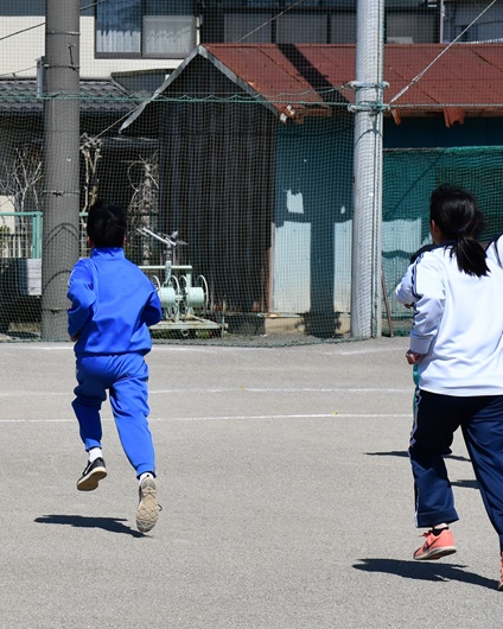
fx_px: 3163
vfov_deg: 11.4
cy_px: 315
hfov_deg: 9.1
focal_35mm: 170
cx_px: 132
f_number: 8
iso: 360
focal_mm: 80
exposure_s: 1/2000
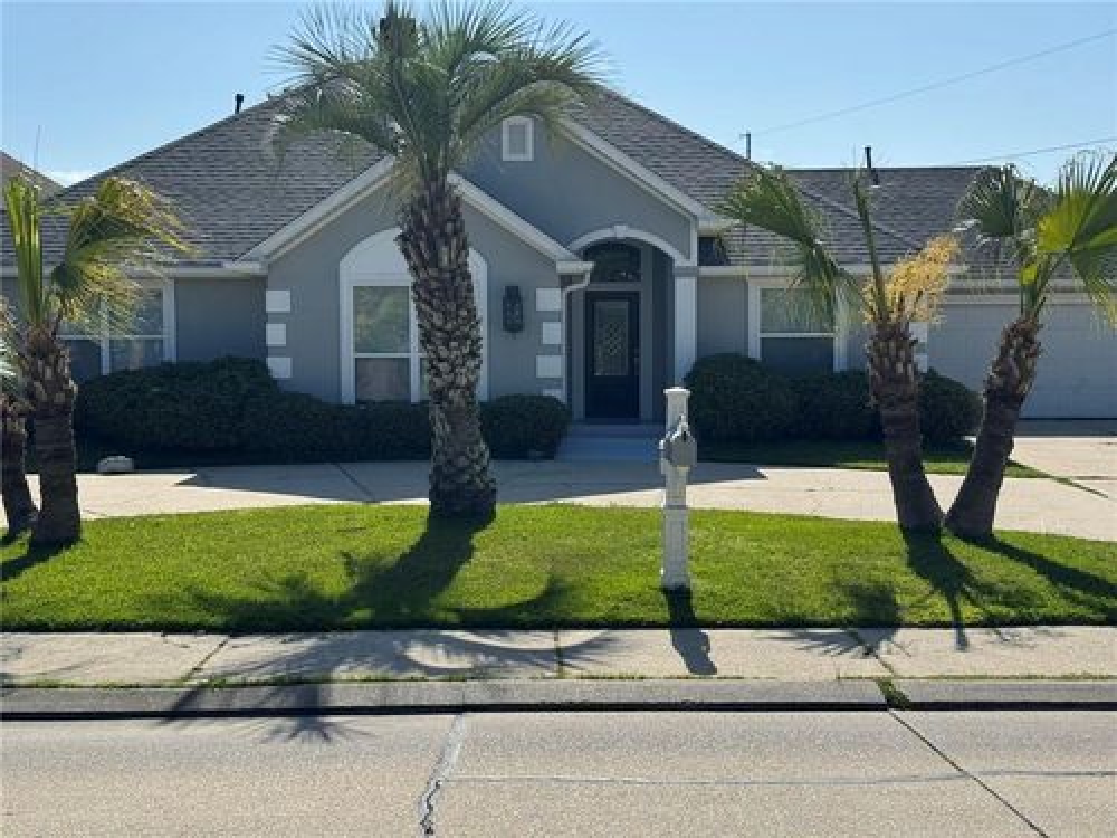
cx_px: 558
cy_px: 419
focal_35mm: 48
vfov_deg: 30.3
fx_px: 1549
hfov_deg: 39.7
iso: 64
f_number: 1.78
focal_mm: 6.76
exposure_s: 1/5376
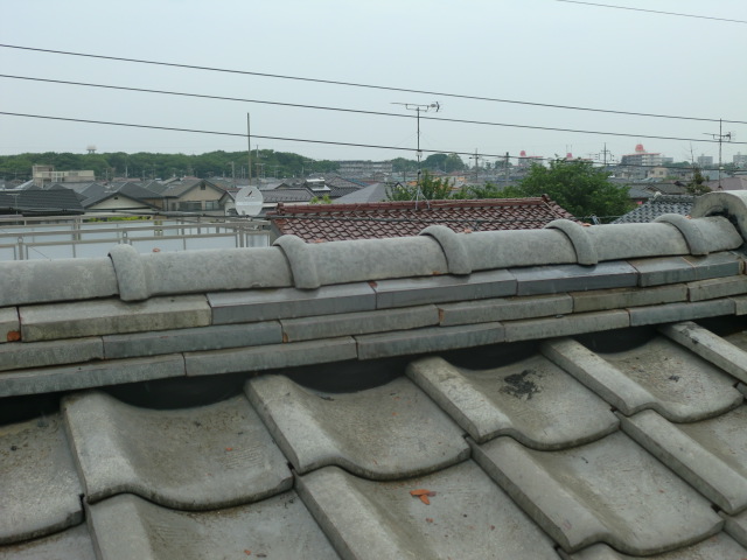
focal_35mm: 42
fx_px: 906
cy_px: 280
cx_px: 374
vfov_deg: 34.3
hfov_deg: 44.8
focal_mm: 7.7
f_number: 3.4
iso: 64
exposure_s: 1/400
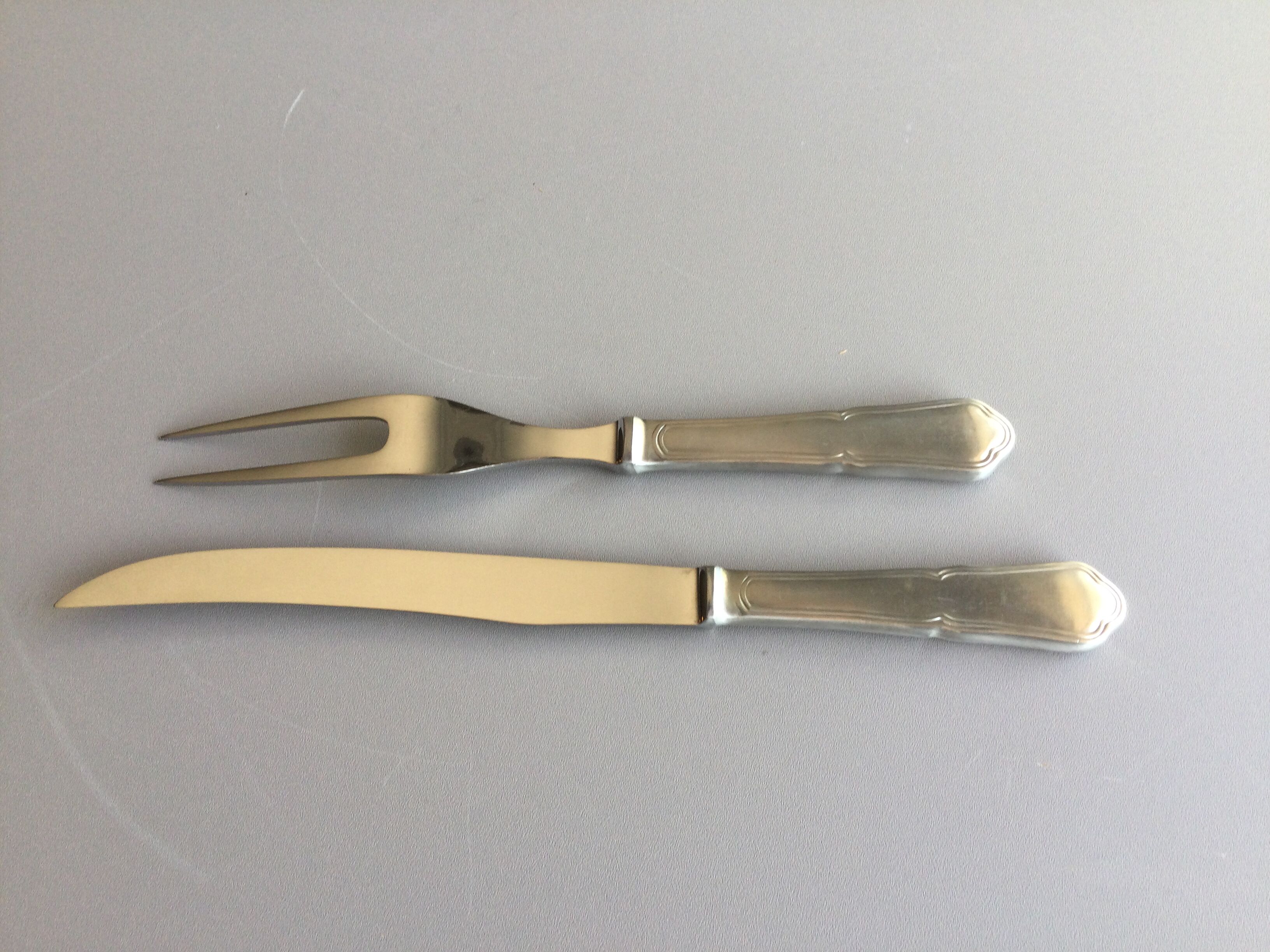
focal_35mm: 31
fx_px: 1137
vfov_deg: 45.4
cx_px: 635
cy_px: 476
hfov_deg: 58.4
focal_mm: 3.3
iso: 32
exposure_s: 1/100
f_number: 2.4
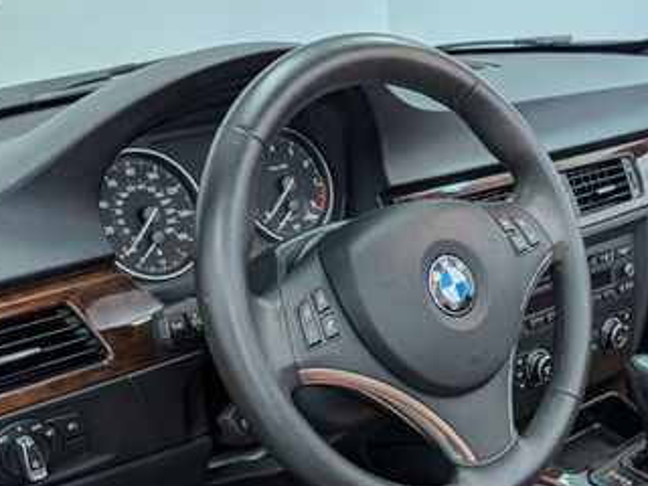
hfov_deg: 37.6
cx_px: 553
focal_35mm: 48
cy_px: 468
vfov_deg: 28.7
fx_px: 899
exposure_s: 1/120
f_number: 1.68
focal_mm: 6.9
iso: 27
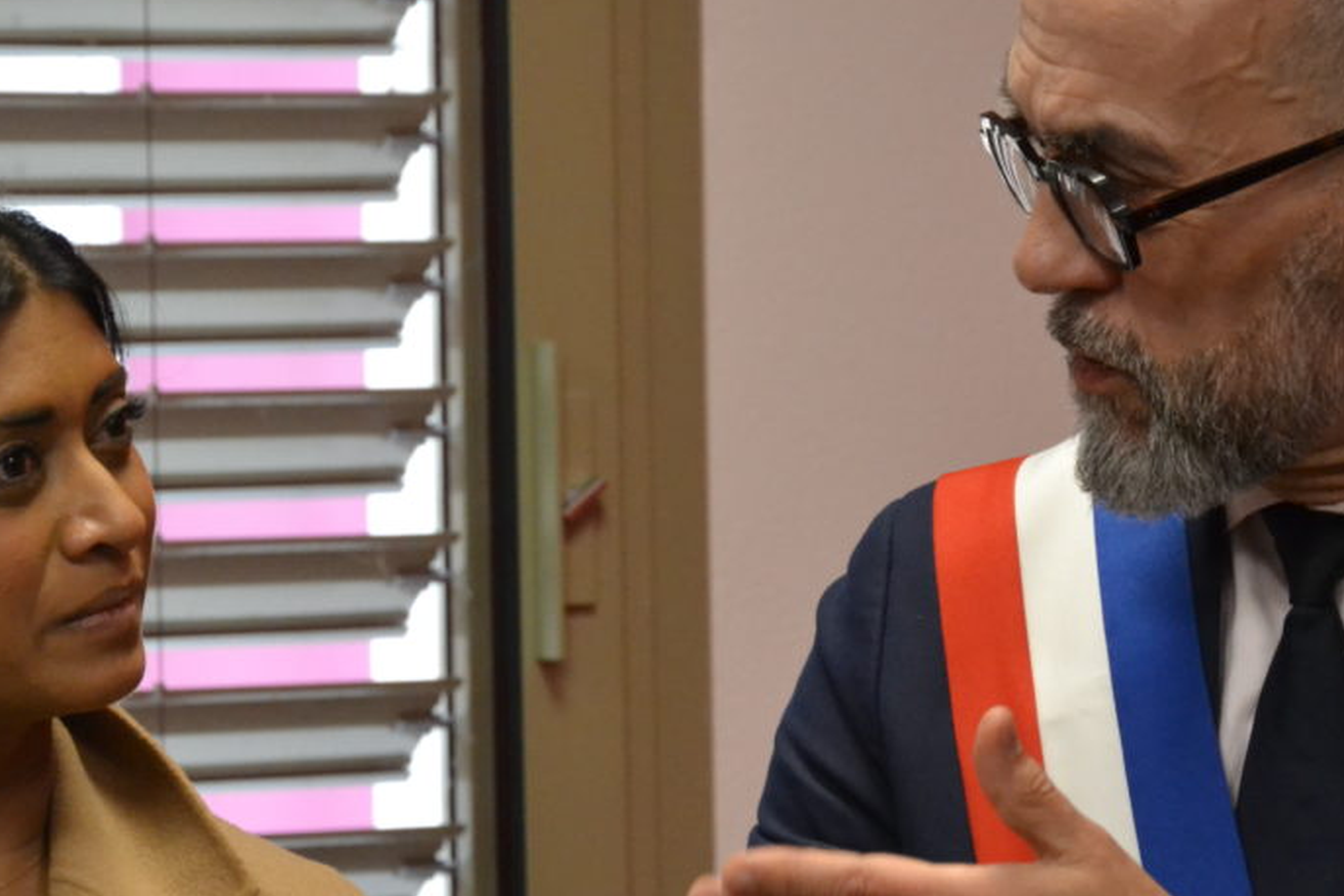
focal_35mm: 228
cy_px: 463
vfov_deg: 6.0
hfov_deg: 9.0
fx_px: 8511
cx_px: 425
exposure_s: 1/125
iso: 2800
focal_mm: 90
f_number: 5.6
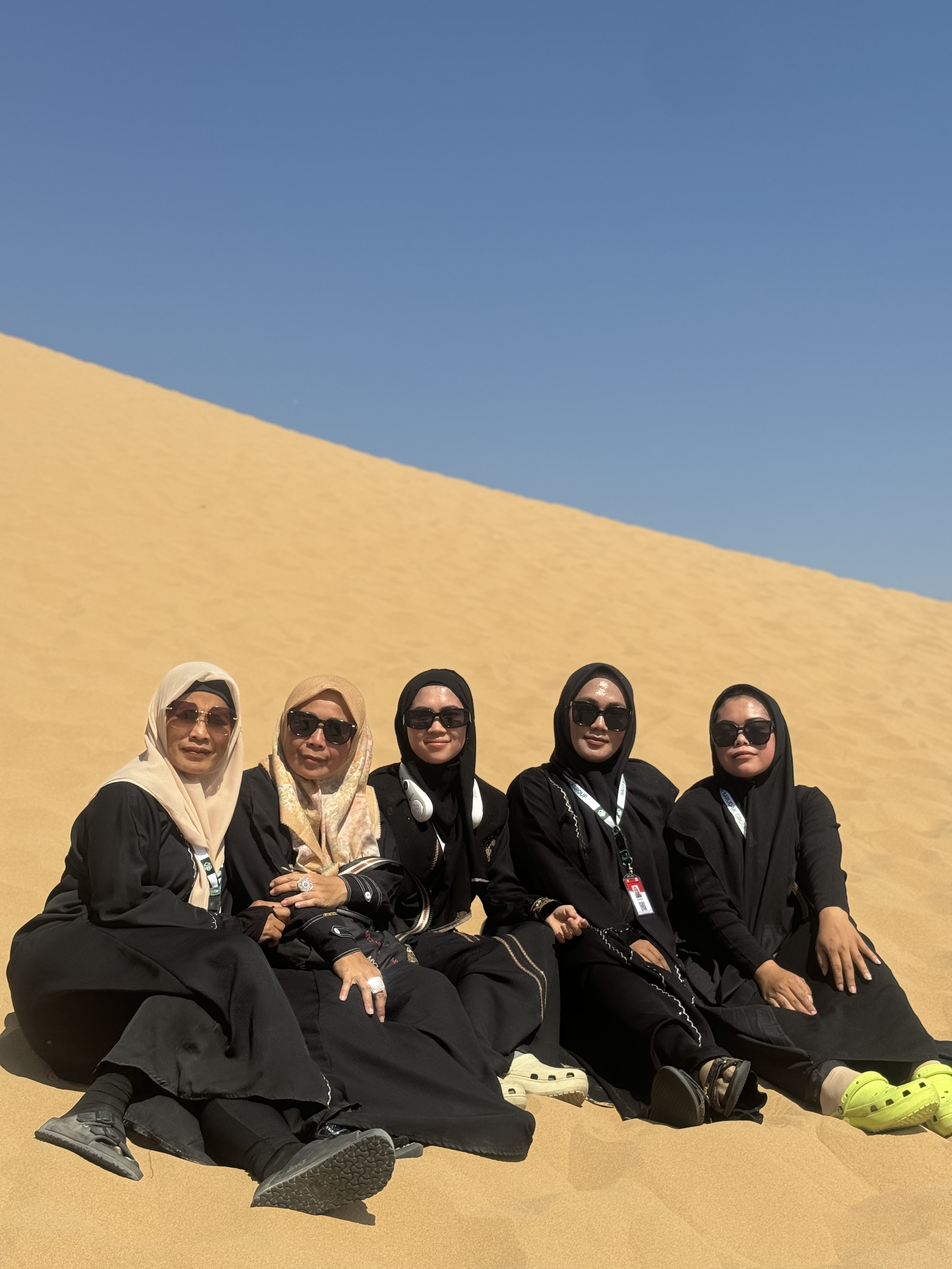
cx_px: 476
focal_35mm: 48
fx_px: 1760
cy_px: 634
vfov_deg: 39.7
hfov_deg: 30.3
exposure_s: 1/6410
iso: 64
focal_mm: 6.76
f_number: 1.78
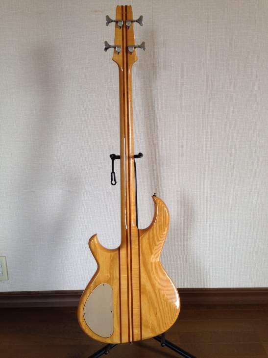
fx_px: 341
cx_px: 134
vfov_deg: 55.4
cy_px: 179
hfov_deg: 42.9
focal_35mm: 33
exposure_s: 1/24
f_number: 2.4
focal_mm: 4.12
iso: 50
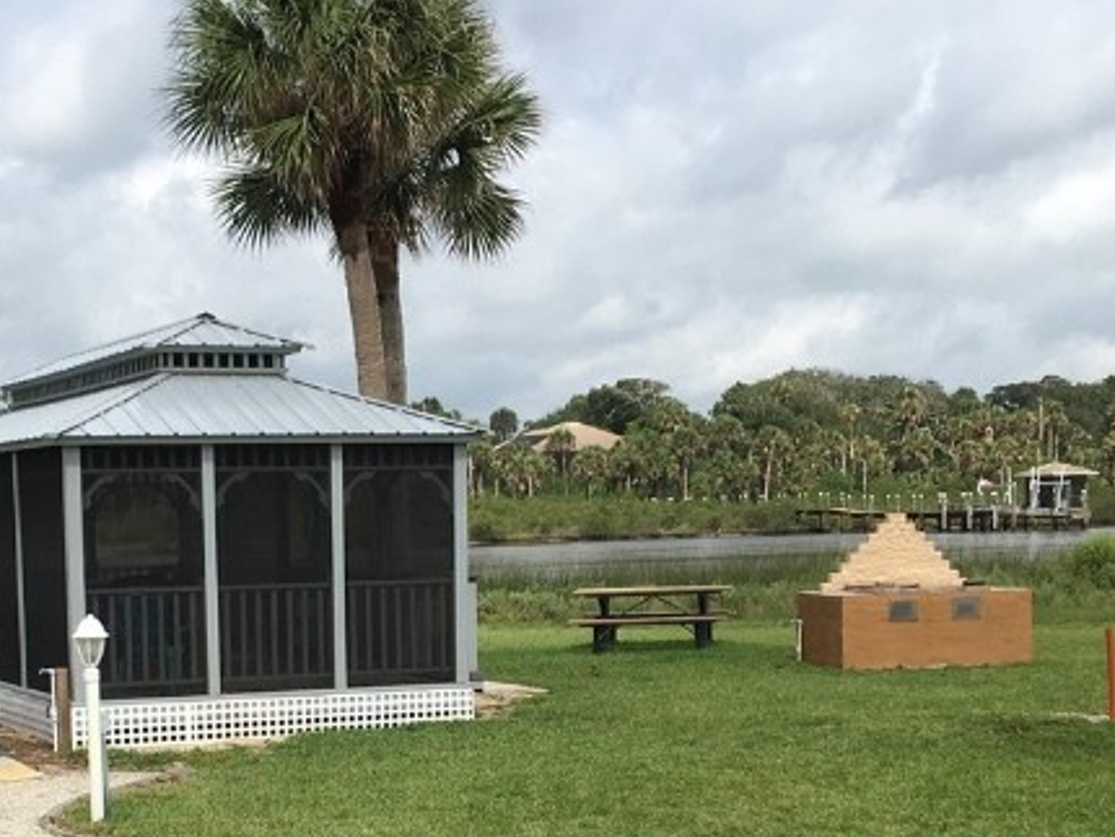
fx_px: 2224
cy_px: 746
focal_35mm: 69
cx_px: 314
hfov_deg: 27.8
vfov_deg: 20.9
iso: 25
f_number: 2.2
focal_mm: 4.15
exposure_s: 1/1748
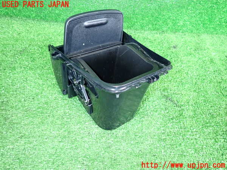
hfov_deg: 69.4
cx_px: 114
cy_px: 85
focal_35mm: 25
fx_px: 164
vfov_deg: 54.9
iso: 500
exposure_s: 1/30
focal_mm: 4.5
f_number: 2
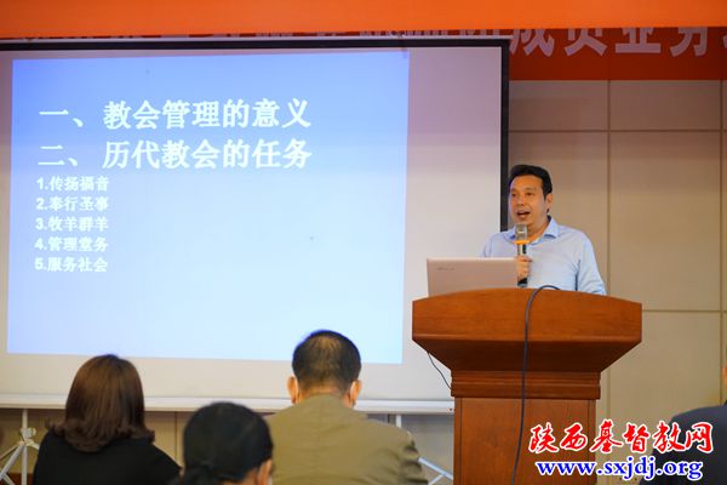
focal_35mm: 66
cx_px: 364
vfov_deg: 20.6
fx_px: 1333
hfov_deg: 30.5
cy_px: 242
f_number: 4
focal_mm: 66
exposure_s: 1/160
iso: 5000
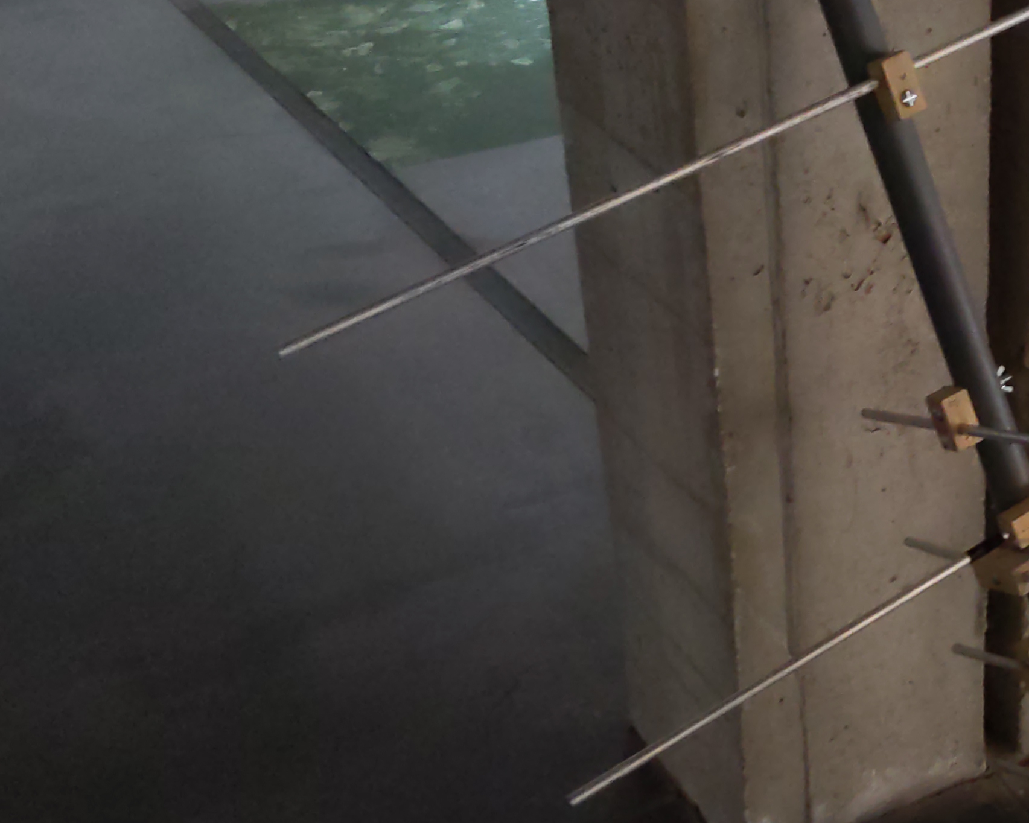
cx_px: 995
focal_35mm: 60
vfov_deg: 25.3
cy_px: 510
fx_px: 1827
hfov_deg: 29.6
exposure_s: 1/33
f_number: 1.8
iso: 1070
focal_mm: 4.44
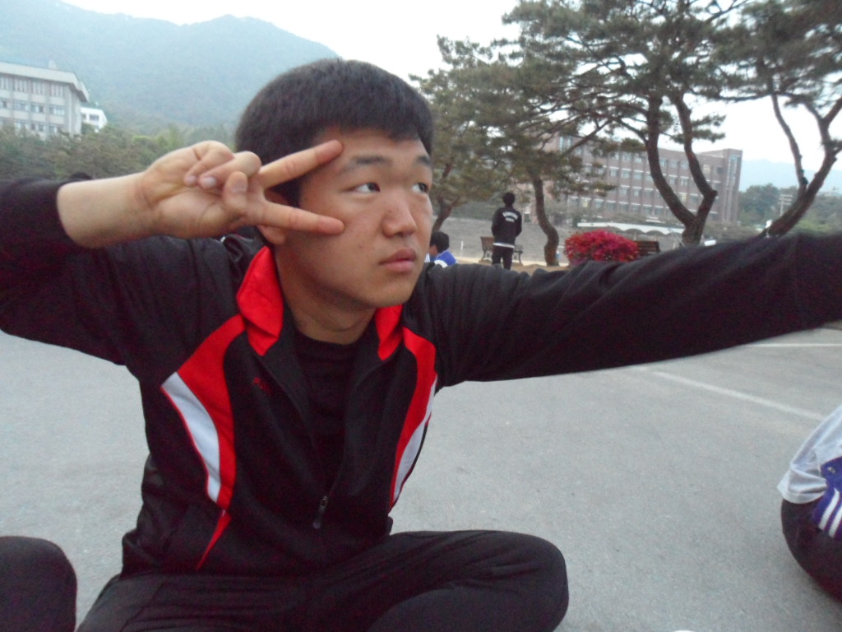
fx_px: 632
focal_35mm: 26
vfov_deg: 53.1
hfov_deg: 67.3
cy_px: 316
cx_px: 421
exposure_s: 1/15
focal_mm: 4.9
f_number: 3.3
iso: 640
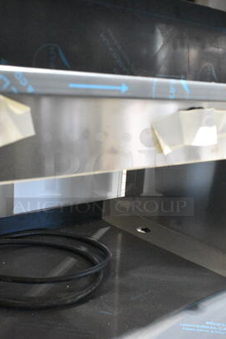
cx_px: 100
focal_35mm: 41
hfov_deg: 32.6
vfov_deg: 47.4
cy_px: 171
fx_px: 386
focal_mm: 18
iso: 6400
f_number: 4.5
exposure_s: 1/80
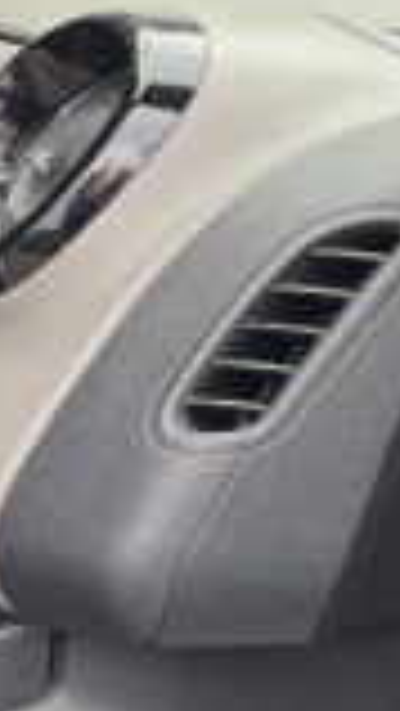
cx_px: -1061
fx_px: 2694
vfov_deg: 14.9
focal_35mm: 143
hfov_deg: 7.0
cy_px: 608
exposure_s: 1/121
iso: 50
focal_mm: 4.2
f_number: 1.6
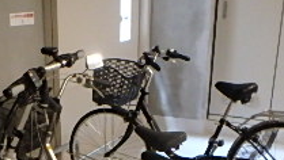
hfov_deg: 29.9
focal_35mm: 70
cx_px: 98
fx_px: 528
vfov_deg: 16.0
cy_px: 231
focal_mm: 3.7
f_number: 3.5
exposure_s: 1/30
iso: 800
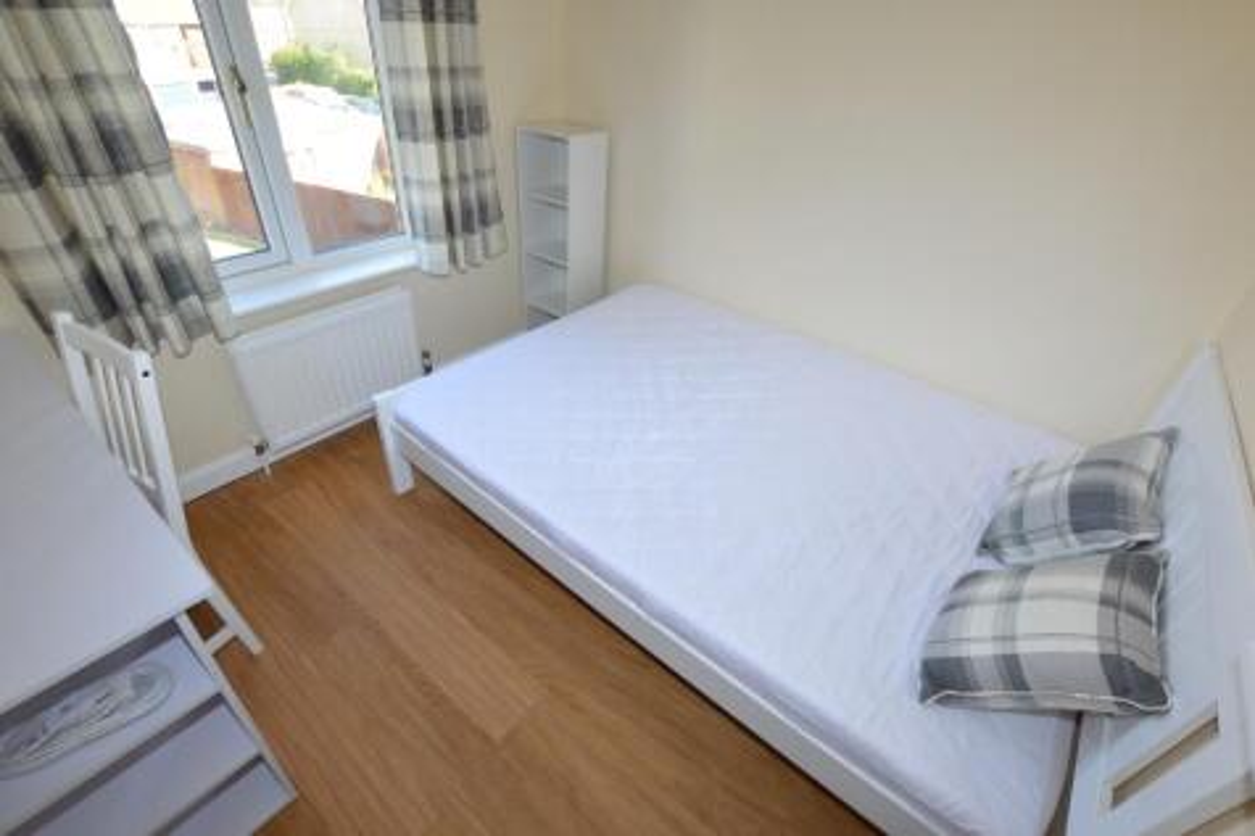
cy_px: 418
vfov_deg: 77.3
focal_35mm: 15
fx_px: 523
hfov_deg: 100.4
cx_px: 628
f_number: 5
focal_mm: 10
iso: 400
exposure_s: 1/100
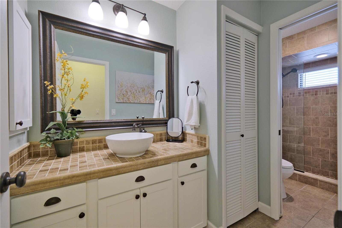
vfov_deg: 77.3
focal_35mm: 15
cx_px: 171
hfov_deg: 100.4
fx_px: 142
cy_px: 114
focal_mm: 9.9
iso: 640
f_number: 4
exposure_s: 1/60
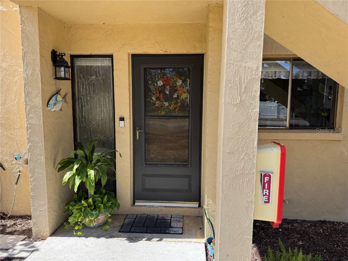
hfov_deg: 71.6
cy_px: 130
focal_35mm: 24
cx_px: 174
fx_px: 241
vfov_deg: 56.8
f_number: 1.78
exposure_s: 1/1026
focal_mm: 6.76
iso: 80
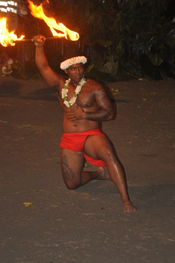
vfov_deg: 15.8
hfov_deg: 10.5
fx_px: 948
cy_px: 143
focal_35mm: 130
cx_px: 92
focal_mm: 75
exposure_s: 1/60
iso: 1250
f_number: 5.3
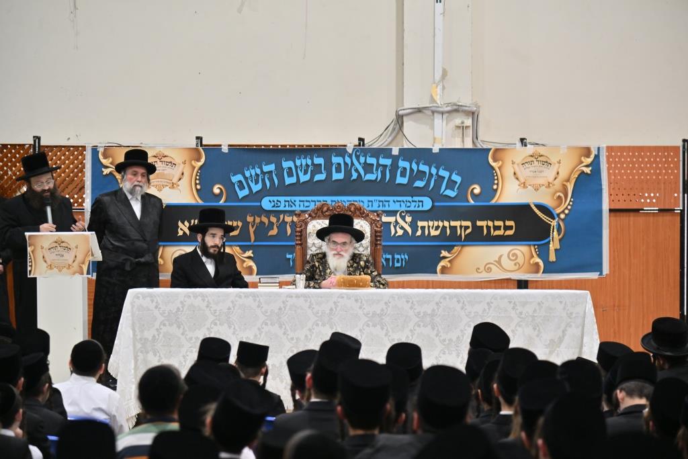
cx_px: 344
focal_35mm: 120
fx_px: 2293
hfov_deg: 17.1
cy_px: 230
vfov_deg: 11.4
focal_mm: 120
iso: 800
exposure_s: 1/160
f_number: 4
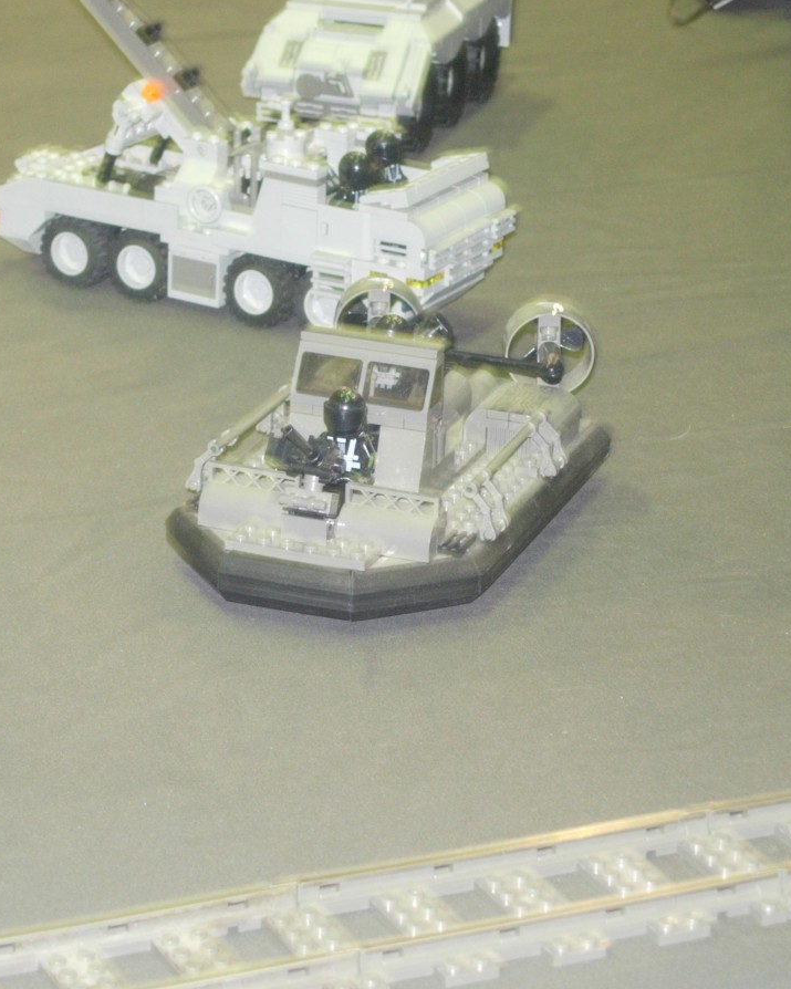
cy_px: 496
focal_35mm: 148
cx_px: 351
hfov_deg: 10.4
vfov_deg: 13.0
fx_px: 4332
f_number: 4.9
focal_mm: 23.4
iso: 163
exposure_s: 1/2.3
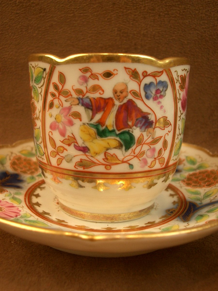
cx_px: 109
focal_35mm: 41
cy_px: 146
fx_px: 344
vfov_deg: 45.8
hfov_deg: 35.1
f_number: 2.8
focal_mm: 6.8
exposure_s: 1/60
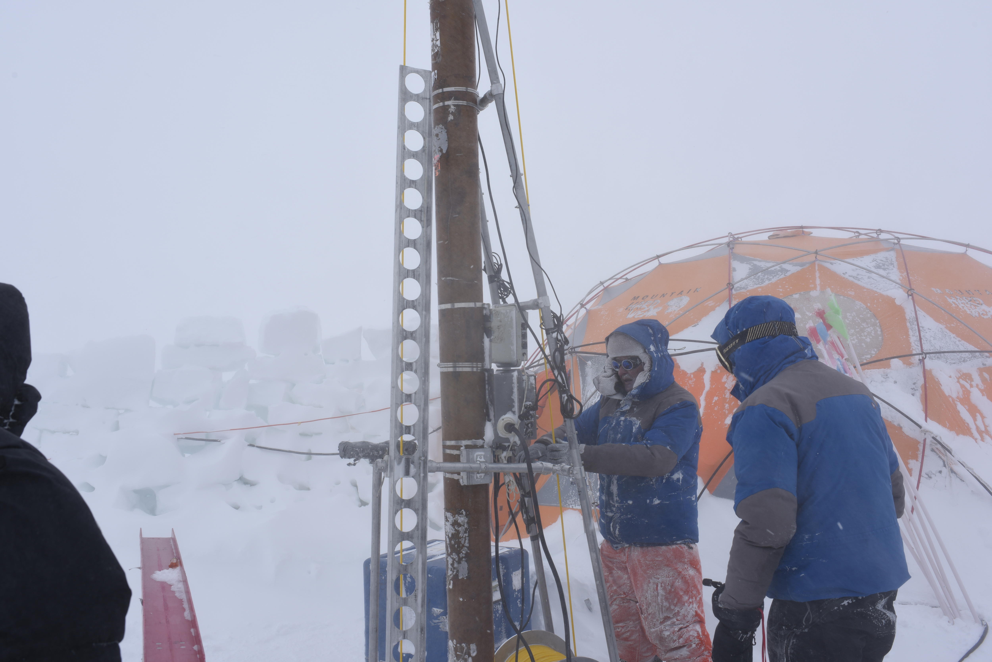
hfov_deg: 54.4
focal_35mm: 35
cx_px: 496
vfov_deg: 37.9
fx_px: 965
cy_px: 331
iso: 100
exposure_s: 1/500
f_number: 11
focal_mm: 35
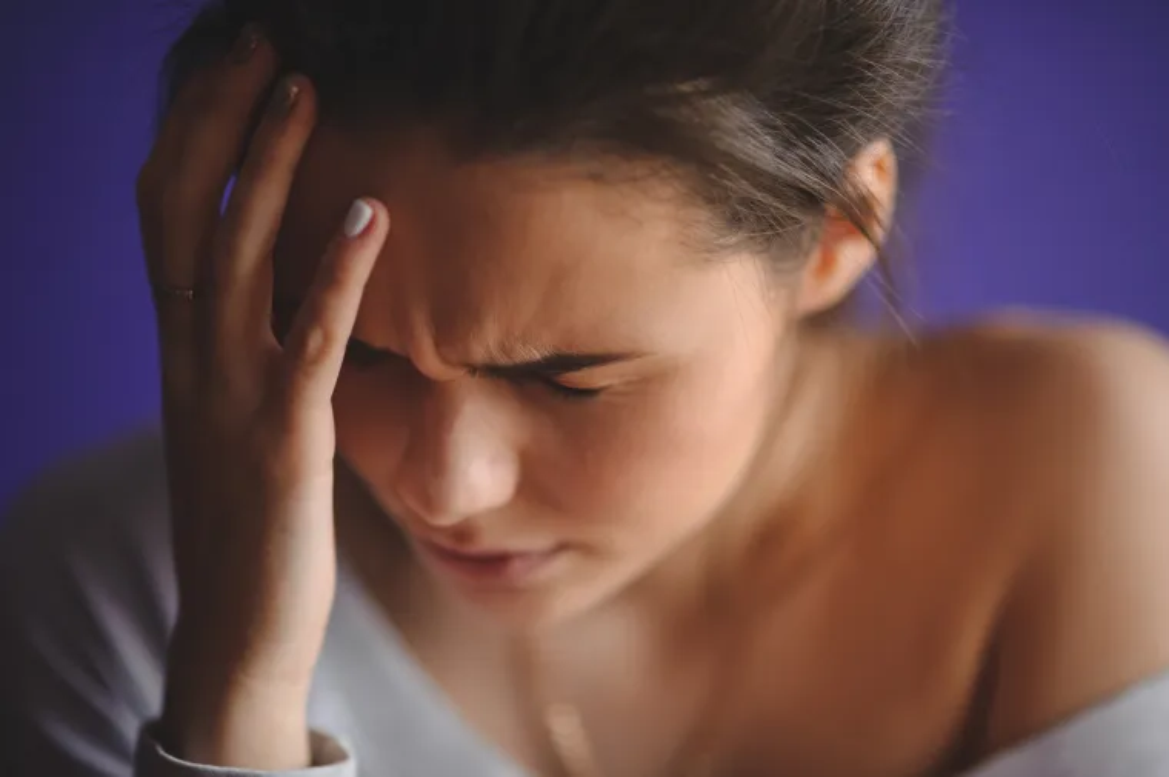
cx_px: 584
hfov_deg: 23.9
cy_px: 388
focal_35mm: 85
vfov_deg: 16.0
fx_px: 2757
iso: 800
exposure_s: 1/160
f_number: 1.6
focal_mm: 85
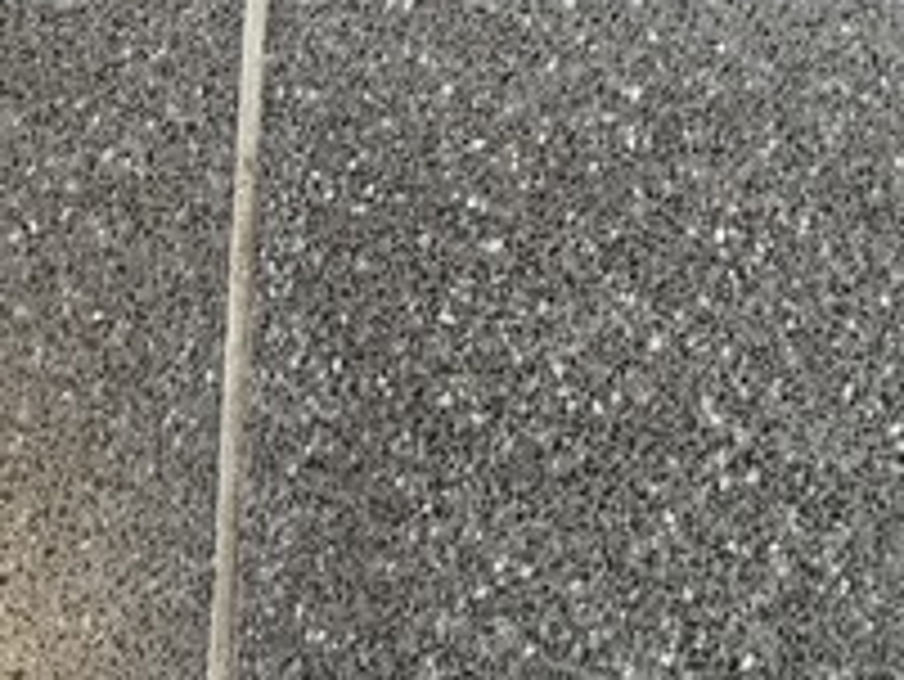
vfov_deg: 10.8
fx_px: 3057
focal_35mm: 117
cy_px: -950
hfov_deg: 16.2
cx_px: 1075
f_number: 1.8
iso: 200
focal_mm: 5.4
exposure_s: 1/120
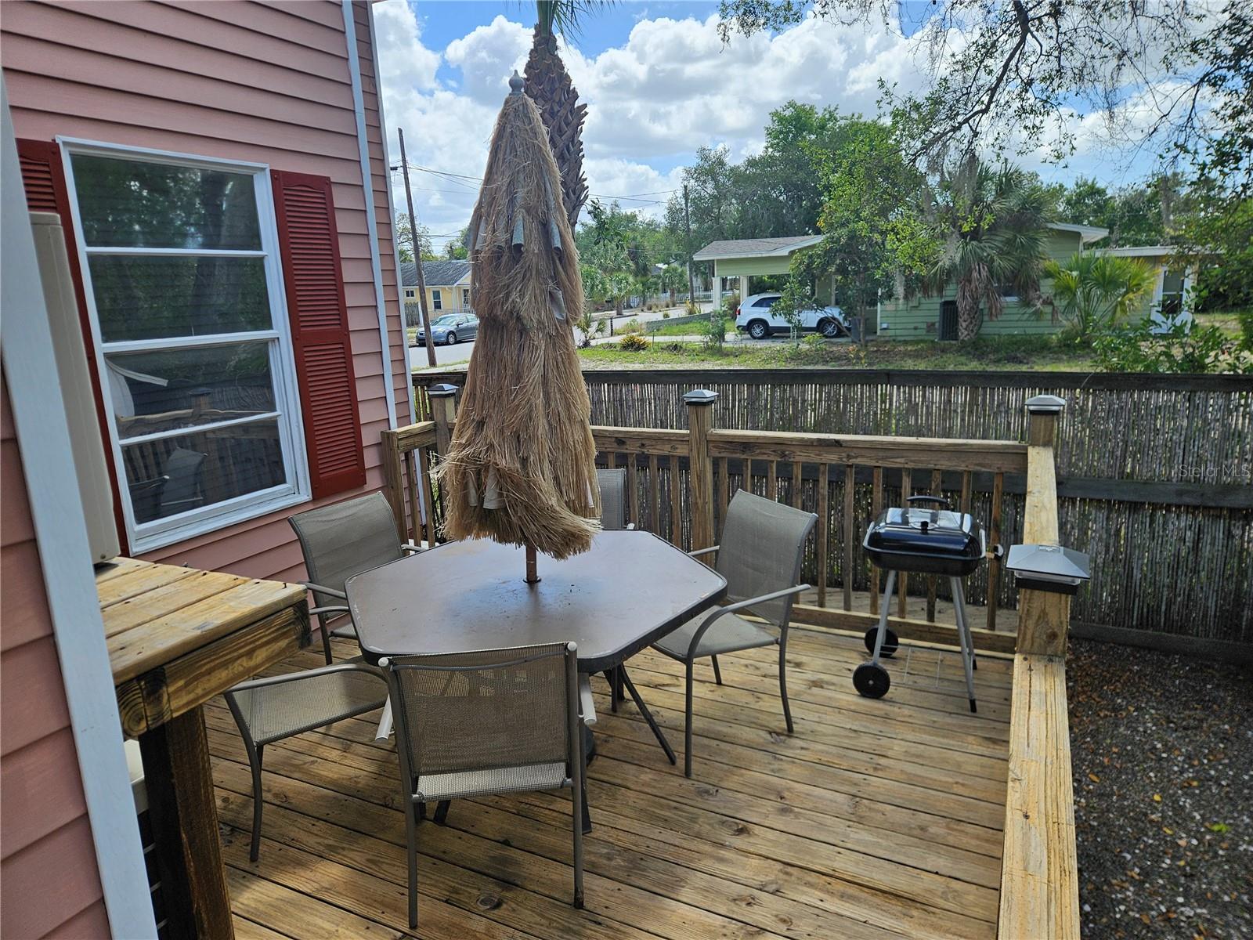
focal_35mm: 23
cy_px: 470
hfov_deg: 73.9
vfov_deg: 58.9
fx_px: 833
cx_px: 626
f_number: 1.8
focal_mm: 5.4
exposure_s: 1/1343
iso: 40
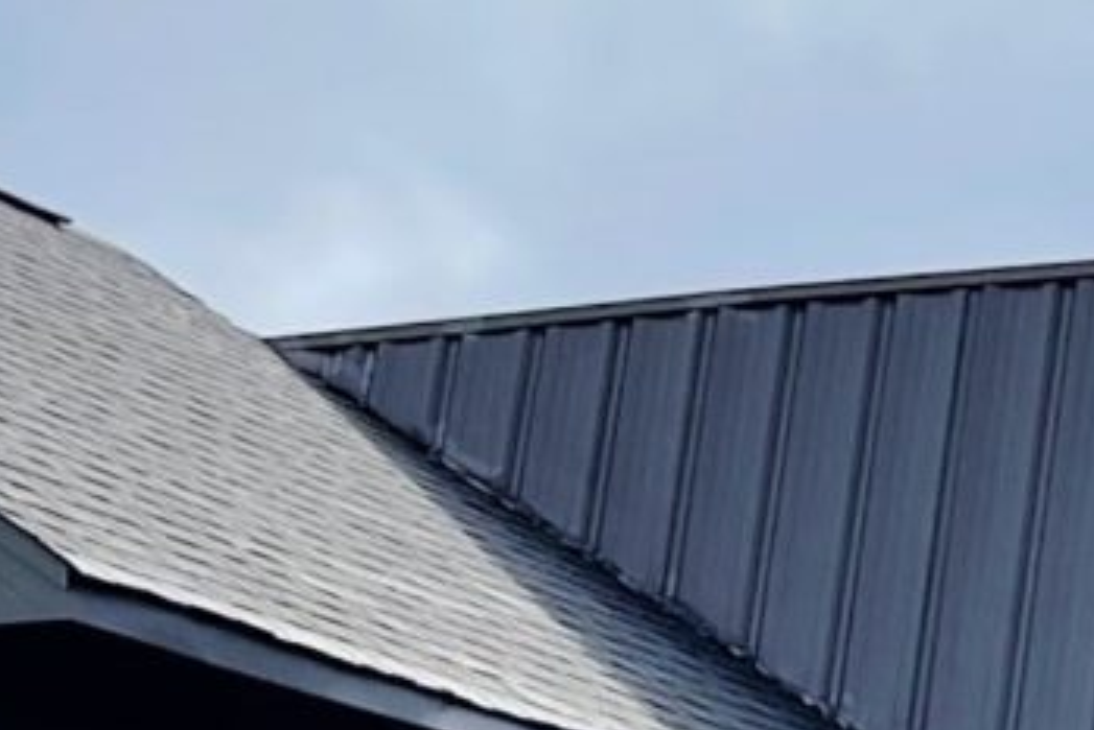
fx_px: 6019
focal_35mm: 198
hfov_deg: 10.3
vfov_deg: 6.9
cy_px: 1040
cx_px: 116
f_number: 1.6
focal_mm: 5.1
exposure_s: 1/4348
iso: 32
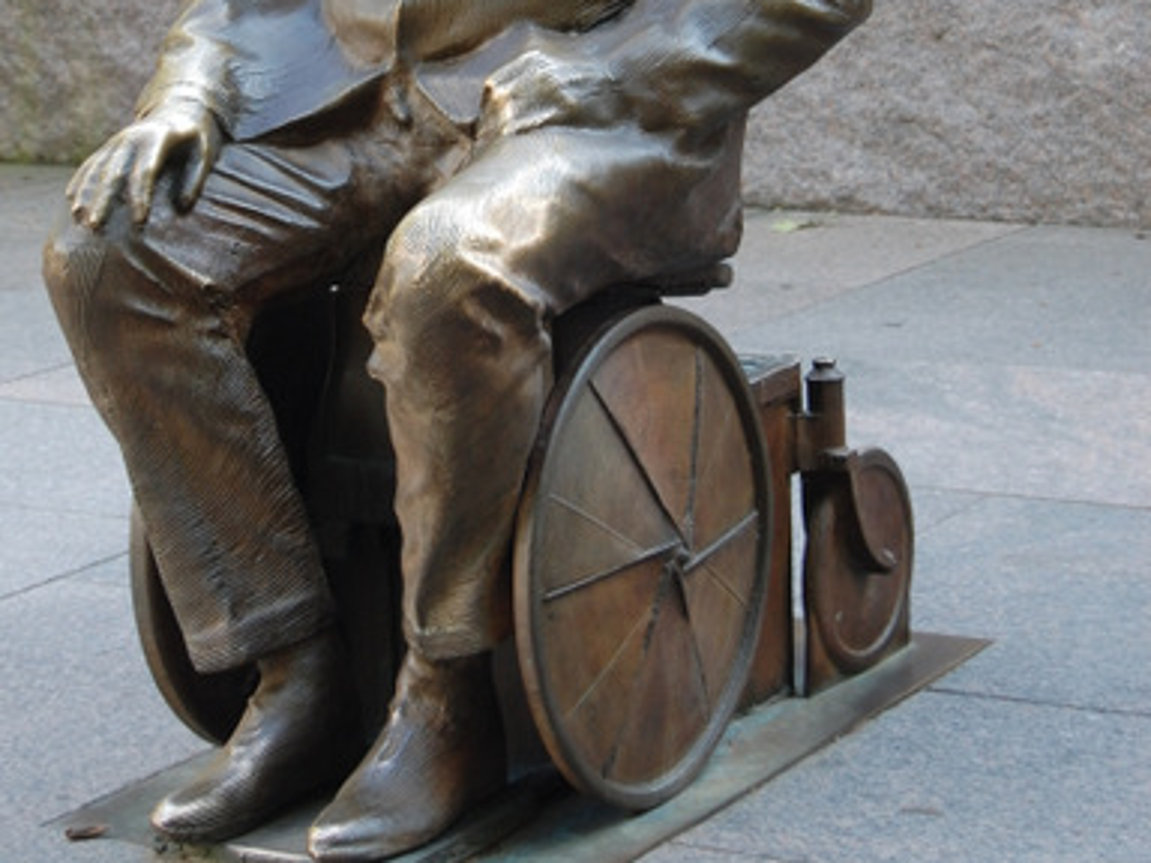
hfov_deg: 19.4
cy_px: 36
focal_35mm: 101
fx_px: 3358
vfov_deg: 14.5
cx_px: 519
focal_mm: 42
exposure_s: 1/80
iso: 400
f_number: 5.3
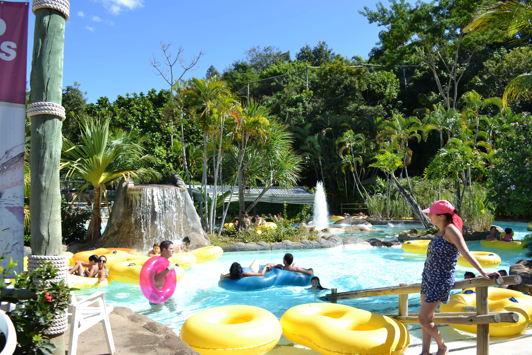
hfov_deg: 67.4
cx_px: 266
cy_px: 178
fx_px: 399
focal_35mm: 27
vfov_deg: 47.9
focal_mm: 18
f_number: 7.1
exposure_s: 1/200
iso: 100
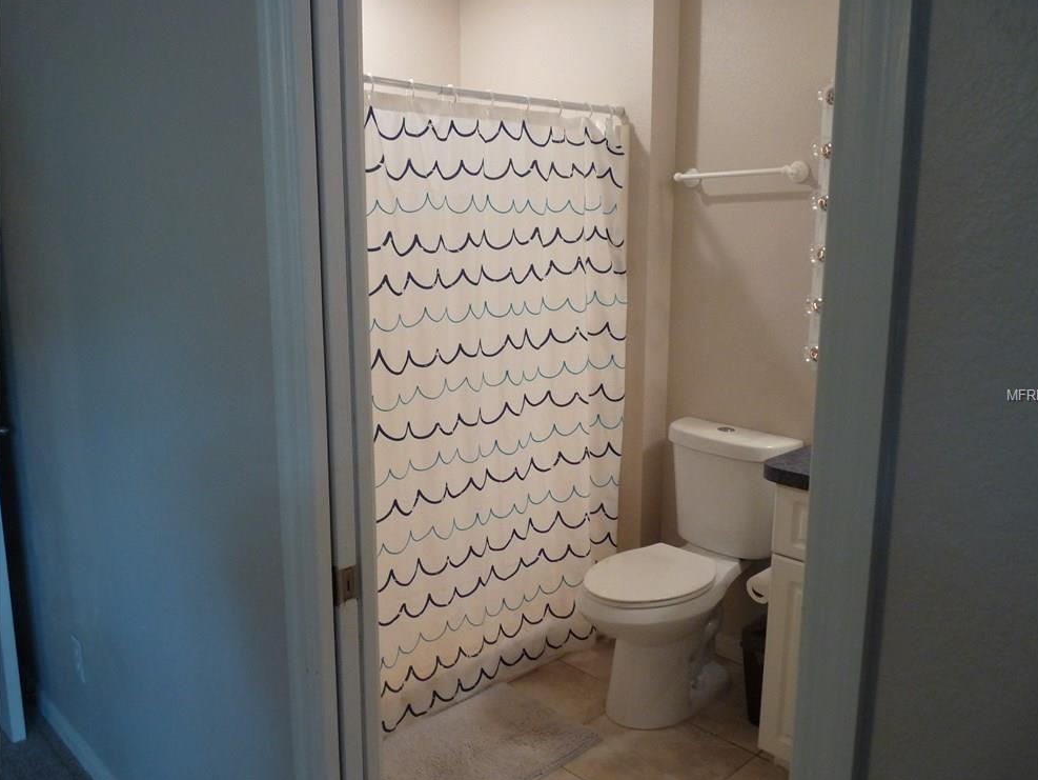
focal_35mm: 28
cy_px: 396
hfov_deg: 63.4
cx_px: 532
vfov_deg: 49.8
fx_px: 840
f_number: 2.8
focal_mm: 4.8
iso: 320
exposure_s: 1/30
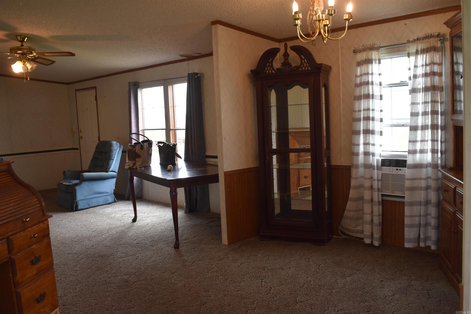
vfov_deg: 40.0
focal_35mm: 33
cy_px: 157
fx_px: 432
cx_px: 236
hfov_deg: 57.2
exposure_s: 1/80
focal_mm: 22
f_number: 4.5
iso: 400
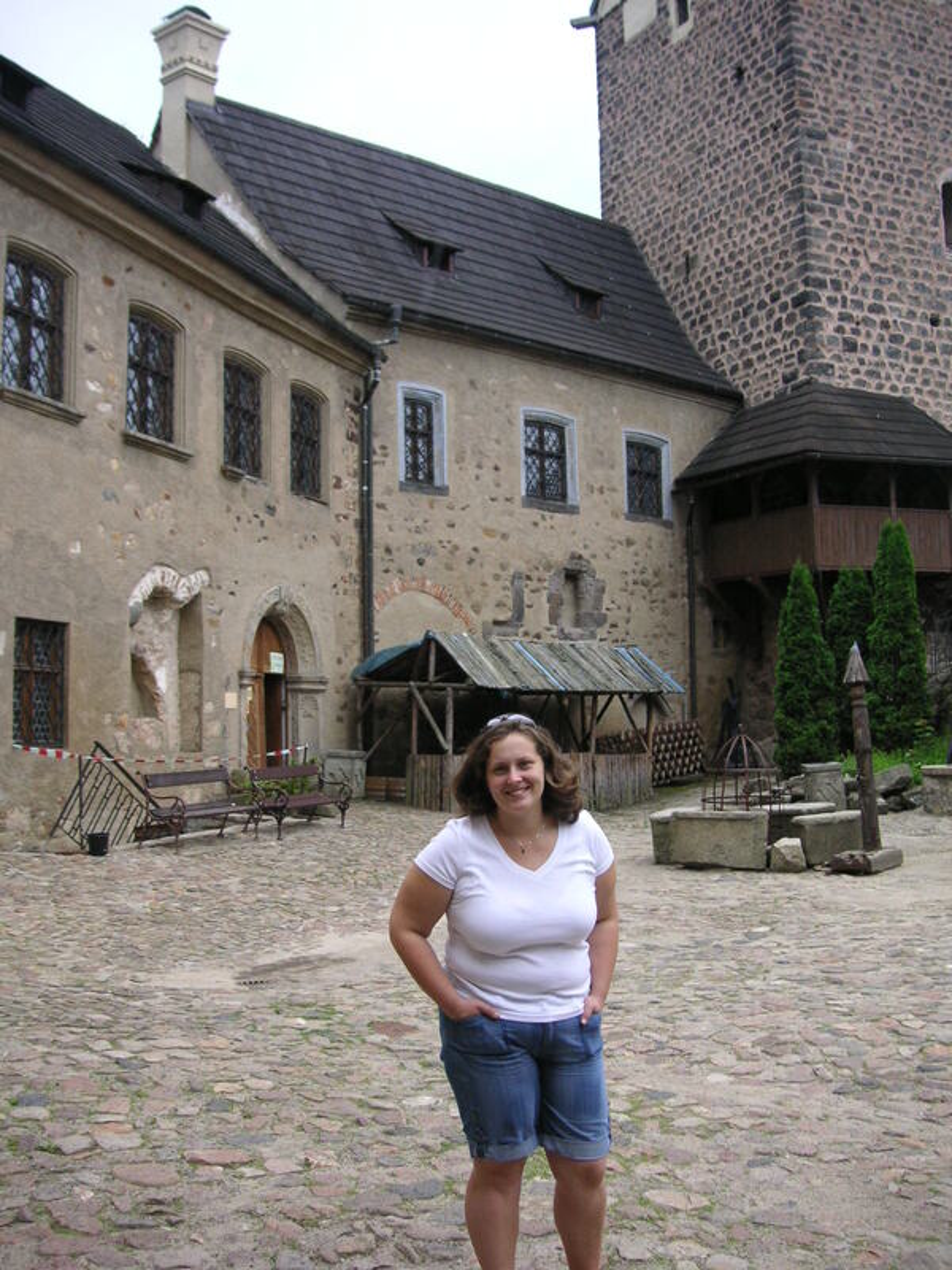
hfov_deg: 38.7
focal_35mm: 37
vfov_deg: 50.1
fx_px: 1357
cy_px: 635
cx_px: 476
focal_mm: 6.1
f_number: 2.8
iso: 50
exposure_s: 1/350
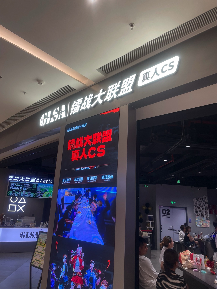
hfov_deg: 53.1
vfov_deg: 67.3
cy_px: 144
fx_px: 217
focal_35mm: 26
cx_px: 108
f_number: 1.6
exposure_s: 1/74
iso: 40
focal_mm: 4.2
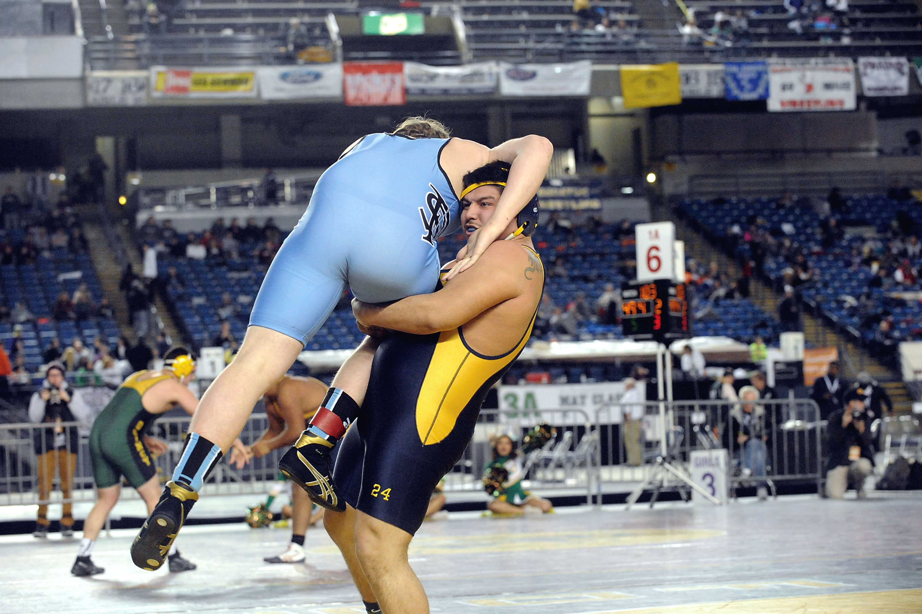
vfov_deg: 13.4
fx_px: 2611
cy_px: 307
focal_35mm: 102
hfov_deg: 20.0
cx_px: 461
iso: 6400
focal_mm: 102
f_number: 5.6
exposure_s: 1/640
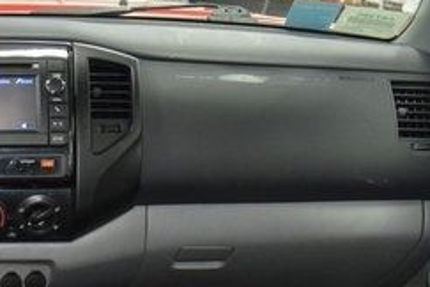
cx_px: -18
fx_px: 848
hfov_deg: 26.6
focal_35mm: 71
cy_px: 325
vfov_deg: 18.4
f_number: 3.5
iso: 2800
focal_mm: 18
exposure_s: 1/80
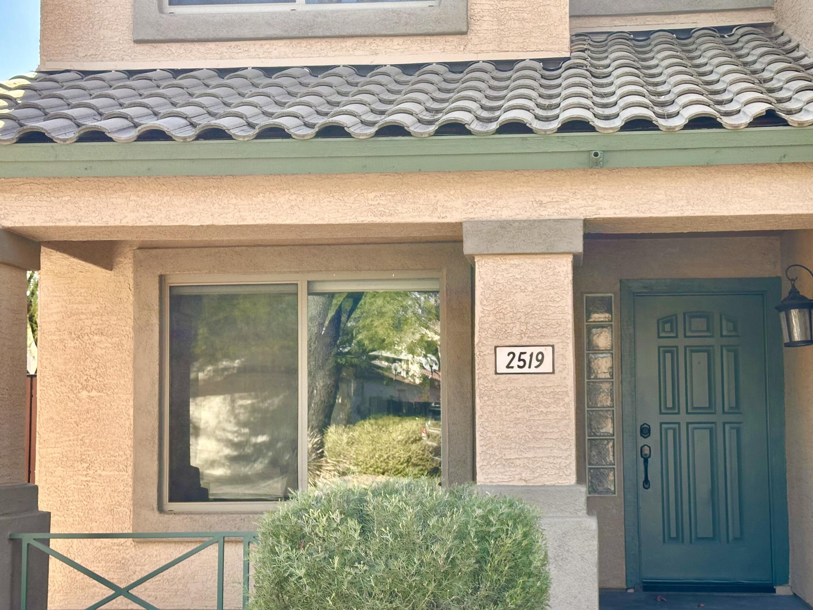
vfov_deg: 25.2
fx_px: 1362
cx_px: 449
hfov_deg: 33.2
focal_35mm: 58
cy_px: 317
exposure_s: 1/887
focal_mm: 6.86
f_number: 1.78
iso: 64
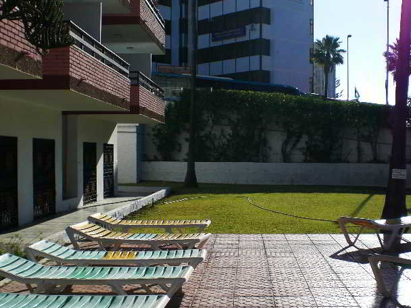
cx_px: 248
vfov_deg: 29.0
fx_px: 594
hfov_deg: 38.0
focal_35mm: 50
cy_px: 187
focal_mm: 6.3
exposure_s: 1/1000
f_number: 4.4
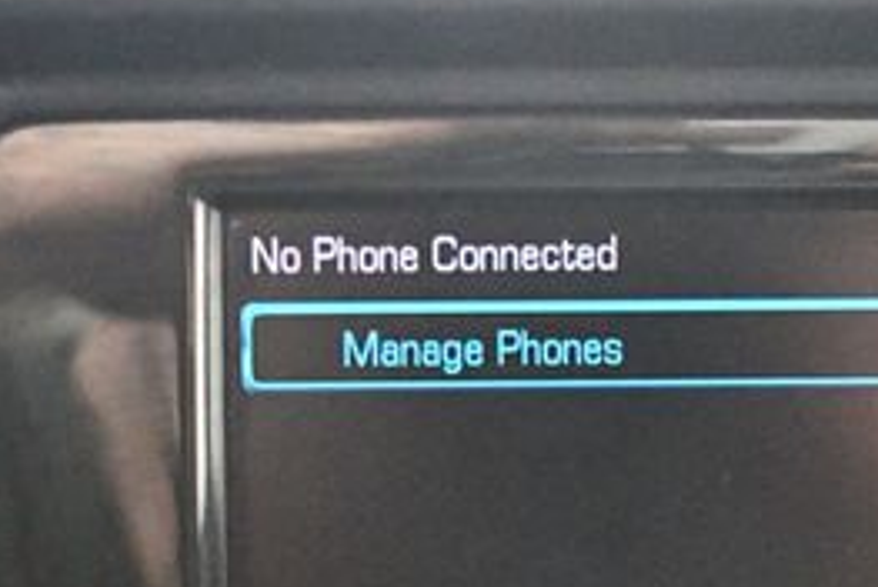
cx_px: 681
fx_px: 2857
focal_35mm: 117
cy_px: 554
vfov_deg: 11.6
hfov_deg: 17.4
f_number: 3.8
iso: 12800
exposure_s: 1/40
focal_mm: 24
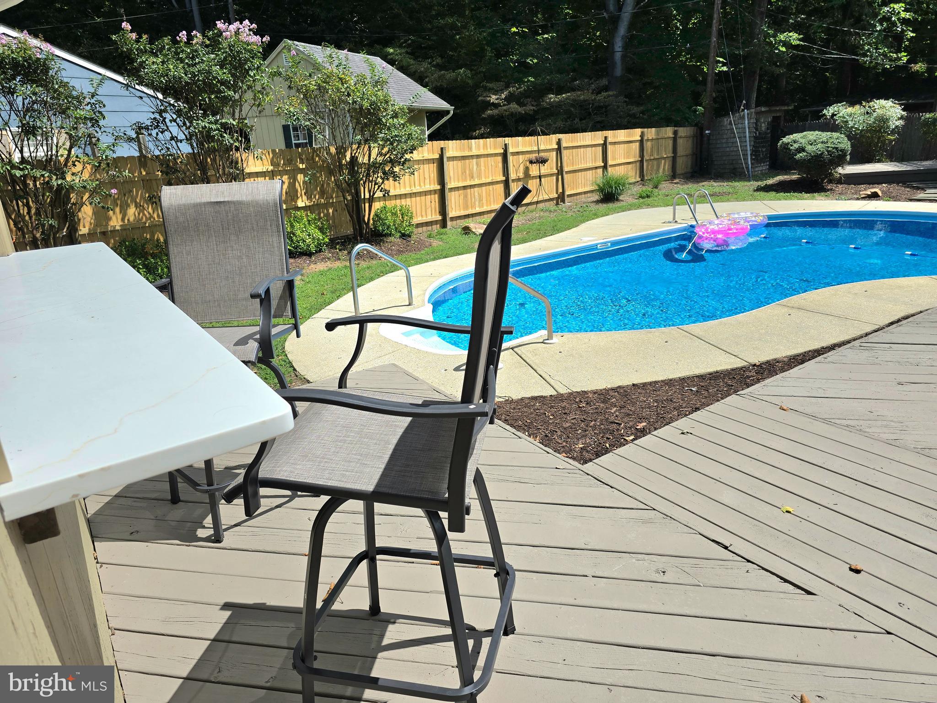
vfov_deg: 58.9
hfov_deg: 73.9
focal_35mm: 23
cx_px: 468
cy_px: 352
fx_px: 623
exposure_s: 1/1667
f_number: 1.7
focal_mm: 6.3
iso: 12
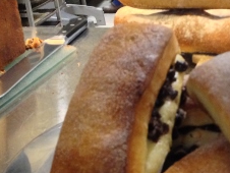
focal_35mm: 70
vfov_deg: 20.3
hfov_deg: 26.9
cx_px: 200
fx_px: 466
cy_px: 180
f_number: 2.4
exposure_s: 1/20
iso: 400
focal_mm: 4.12
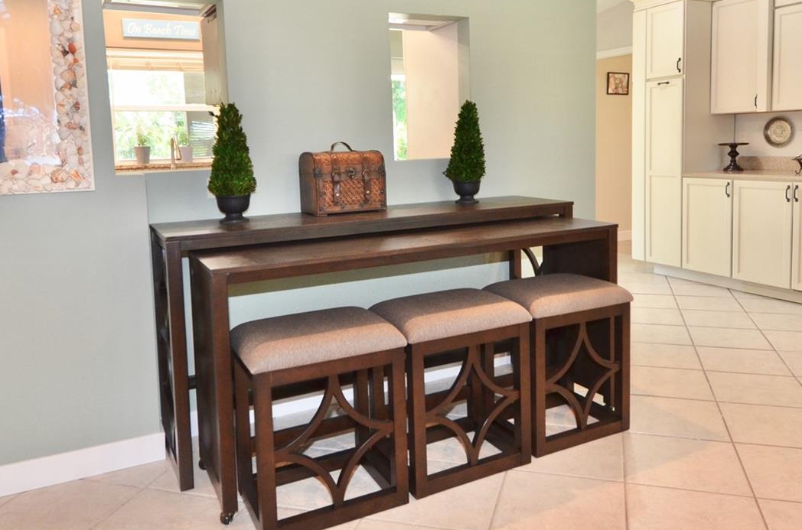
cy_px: 199
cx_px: 416
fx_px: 661
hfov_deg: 62.4
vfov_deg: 43.4
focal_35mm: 30
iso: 800
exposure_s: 1/60
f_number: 4
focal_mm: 13
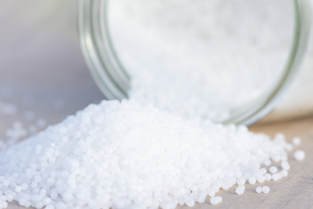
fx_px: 1369
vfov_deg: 8.7
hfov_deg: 13.0
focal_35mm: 158
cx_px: 156
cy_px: 104
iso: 100
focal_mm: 105
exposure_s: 1/160
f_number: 11
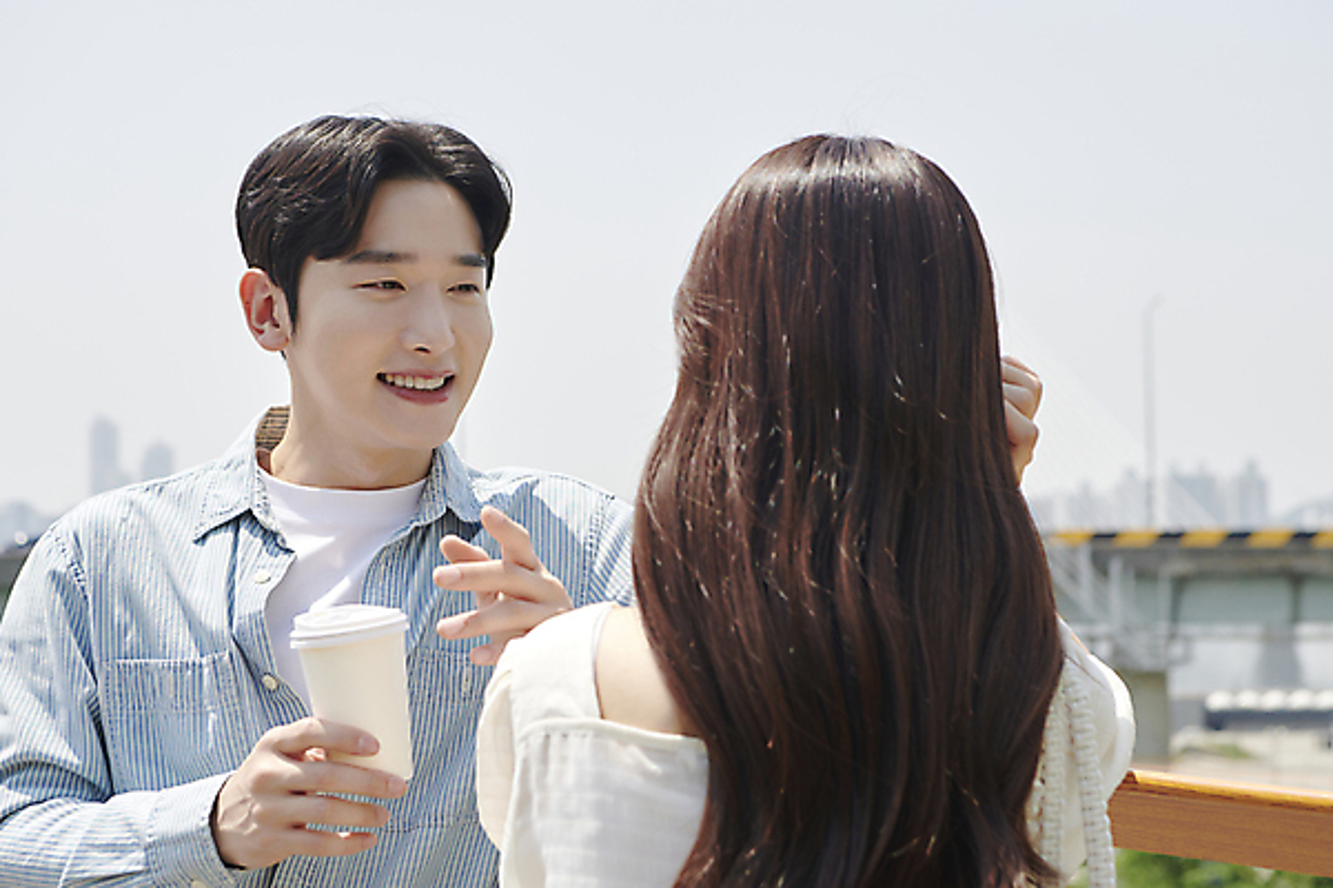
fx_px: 2479
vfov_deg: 20.3
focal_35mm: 67
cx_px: 666
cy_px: 444
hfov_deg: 30.1
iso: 160
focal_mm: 56
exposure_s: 1/500
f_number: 5.6
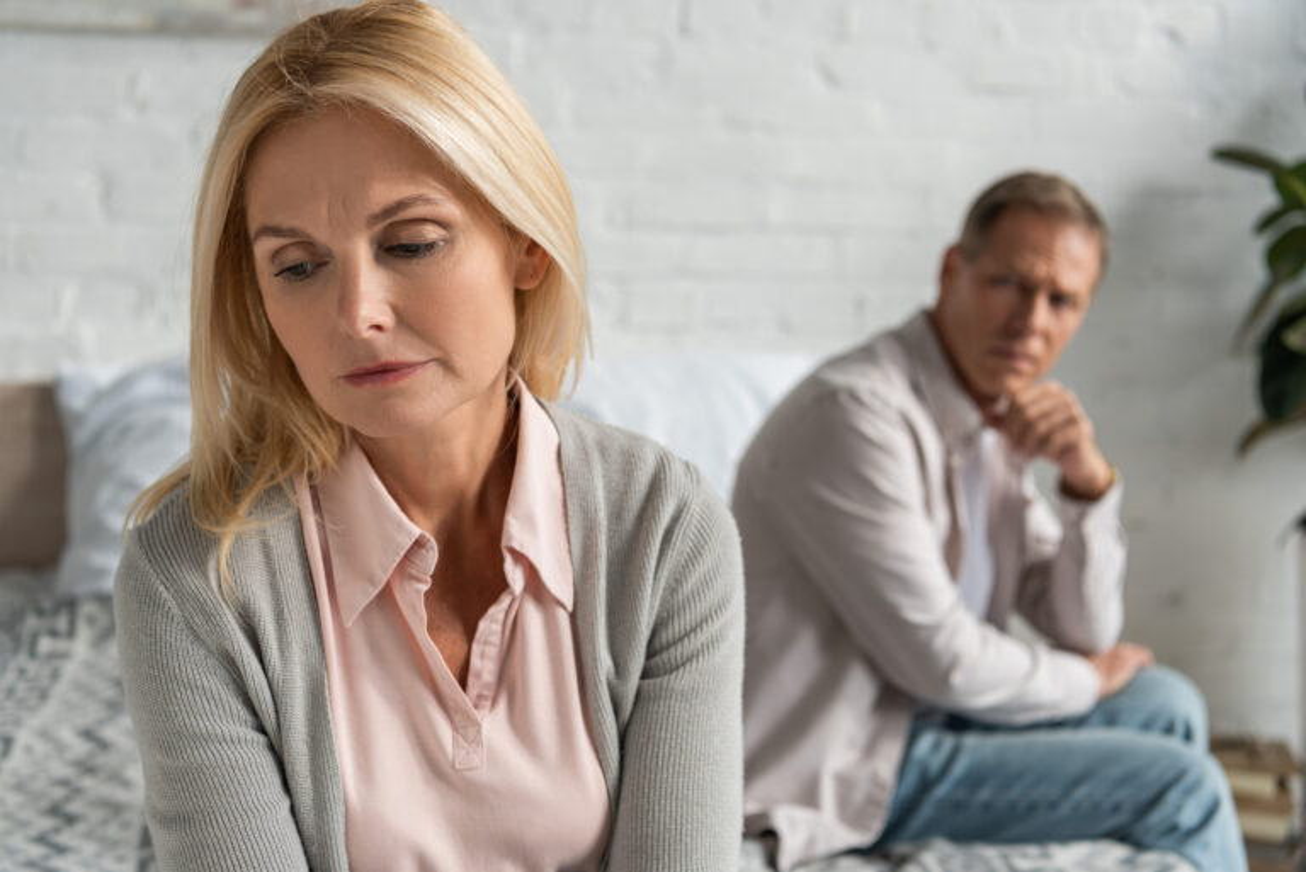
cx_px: 653
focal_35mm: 50
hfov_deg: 39.6
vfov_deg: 27.0
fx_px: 1815
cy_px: 436
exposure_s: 1/160
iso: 200
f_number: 4
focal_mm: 50
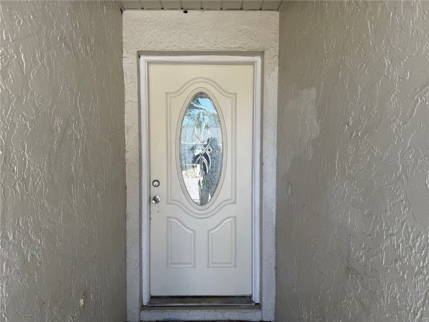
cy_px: 161
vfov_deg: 56.8
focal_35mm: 24
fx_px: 297
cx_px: 214
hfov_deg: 71.6
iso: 80
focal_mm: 6.76
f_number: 1.78
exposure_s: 1/321
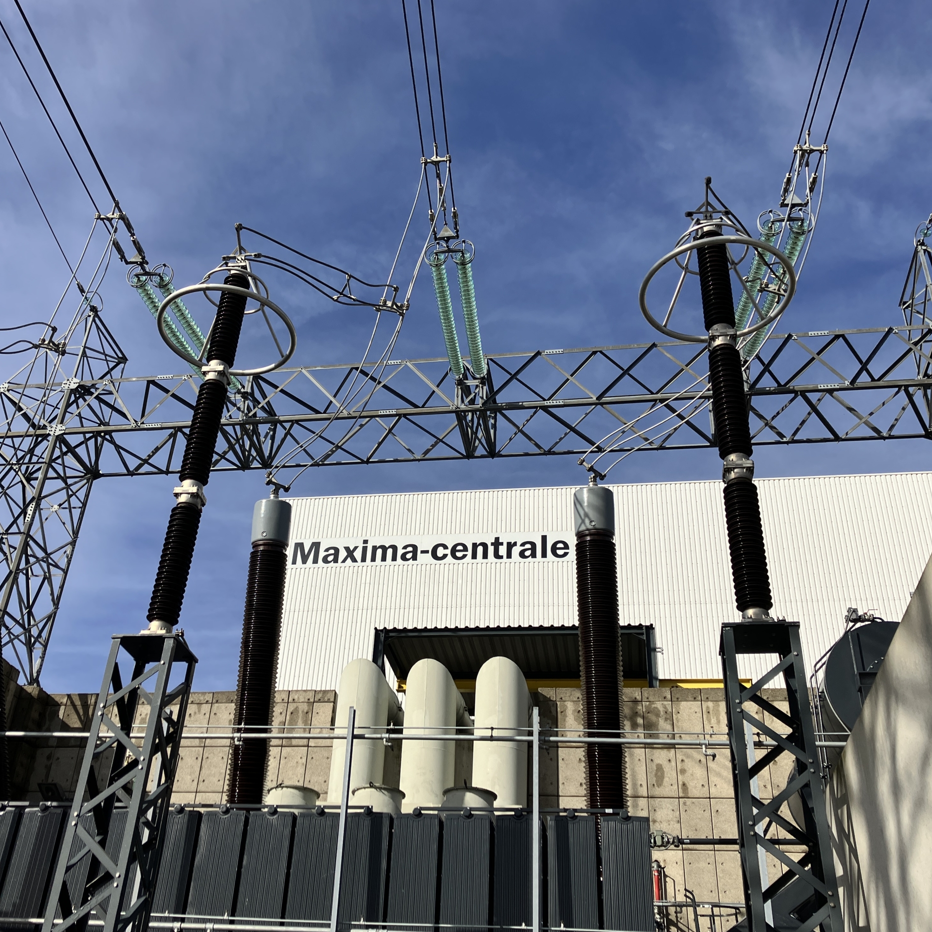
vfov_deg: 48.4
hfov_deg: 48.4
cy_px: 459
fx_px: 1036
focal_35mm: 34
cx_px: 418
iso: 32
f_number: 1.8
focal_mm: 3.99
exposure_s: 1/4878
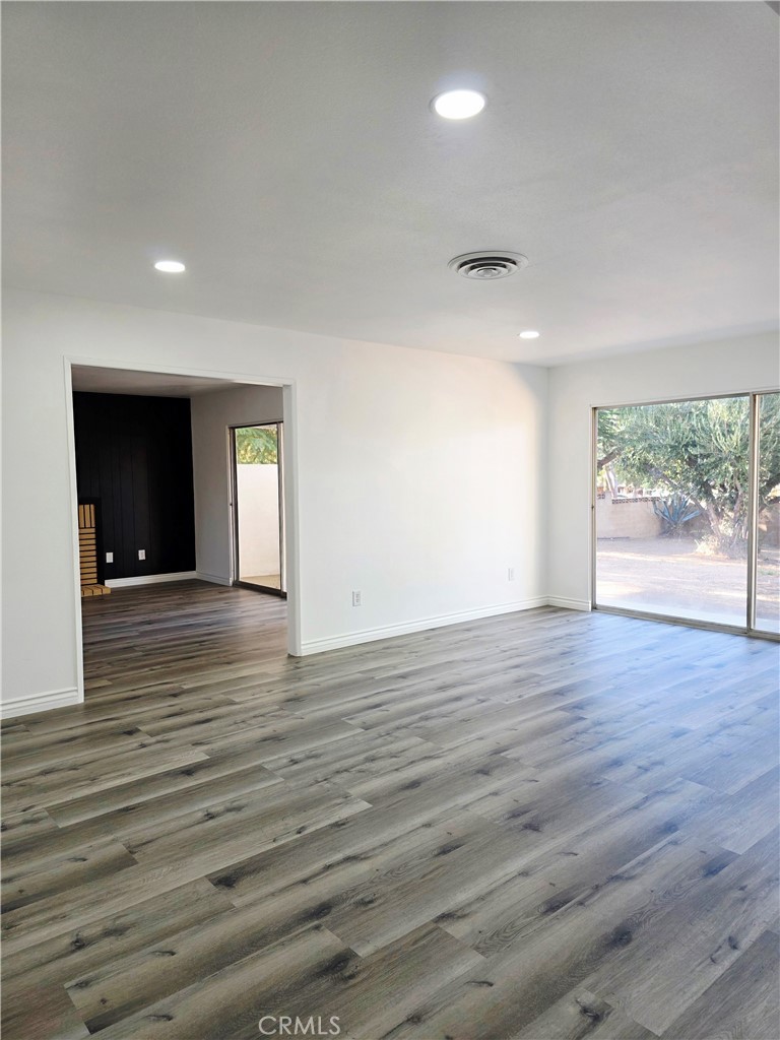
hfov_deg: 58.9
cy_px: 520
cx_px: 390
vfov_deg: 73.9
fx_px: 691
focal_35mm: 23
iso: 100
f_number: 1.7
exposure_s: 1/120
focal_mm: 6.3
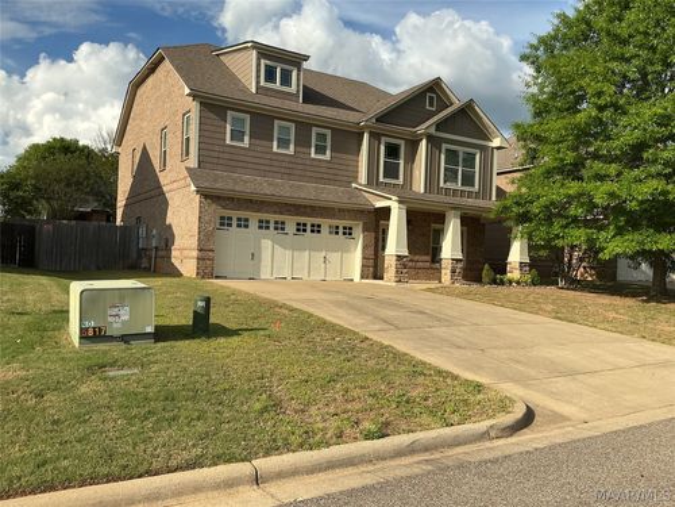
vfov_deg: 48.2
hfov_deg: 61.7
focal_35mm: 29
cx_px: 338
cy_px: 254
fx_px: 565
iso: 25
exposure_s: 1/2320
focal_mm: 3
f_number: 1.8
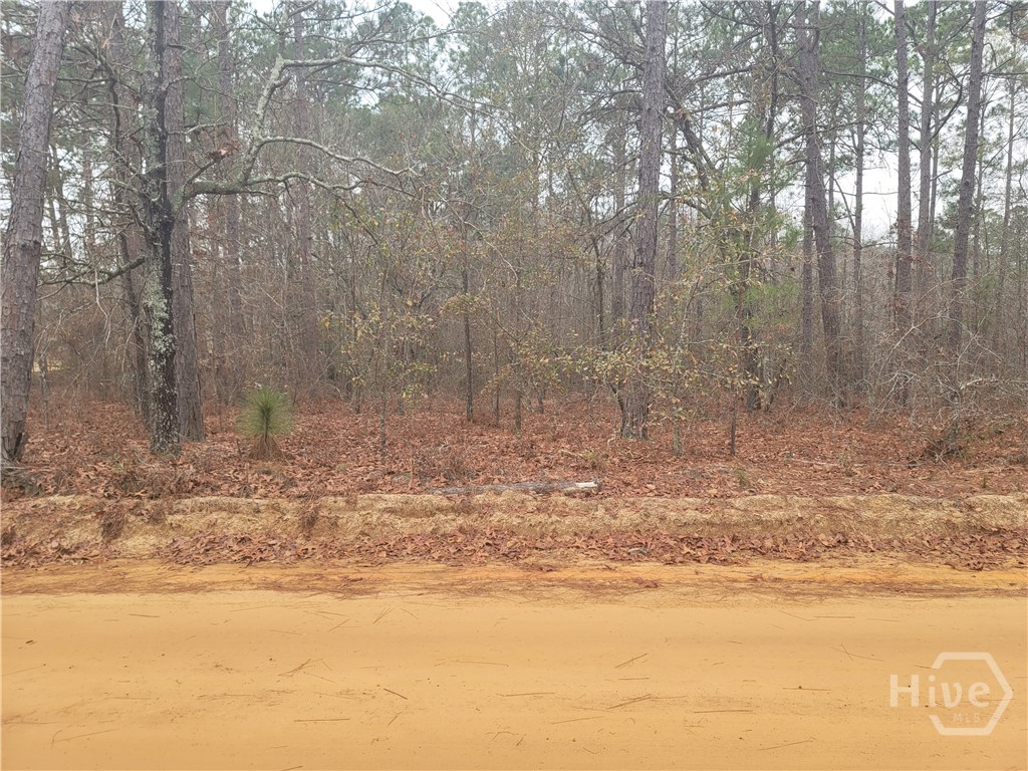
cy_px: 386
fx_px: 742
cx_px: 514
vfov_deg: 54.9
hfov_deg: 69.4
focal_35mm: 25
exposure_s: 1/120
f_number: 1.8
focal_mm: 7
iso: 25
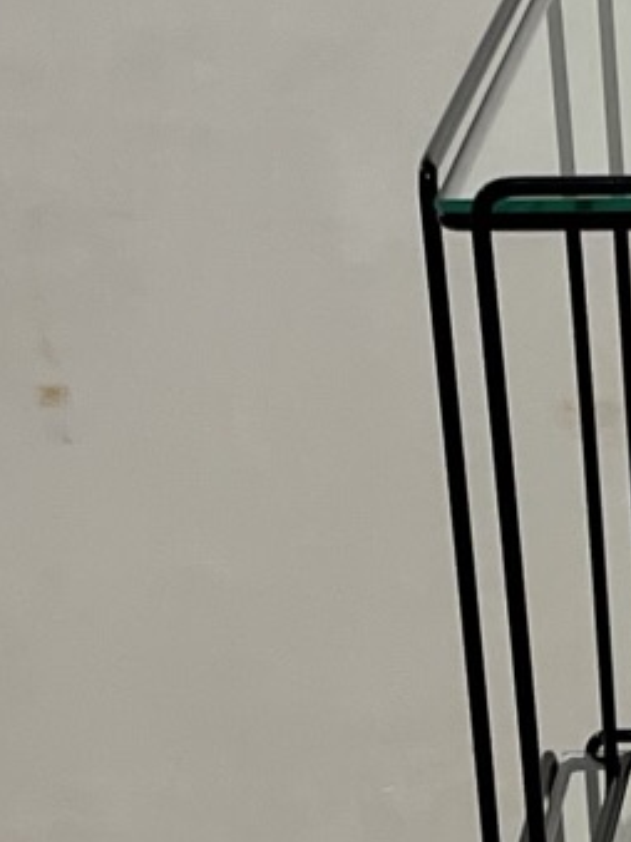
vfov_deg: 11.9
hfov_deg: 9.2
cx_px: 986
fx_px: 3818
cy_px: 1381
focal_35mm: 157
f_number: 1.6
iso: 100
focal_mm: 4.2
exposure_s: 1/100
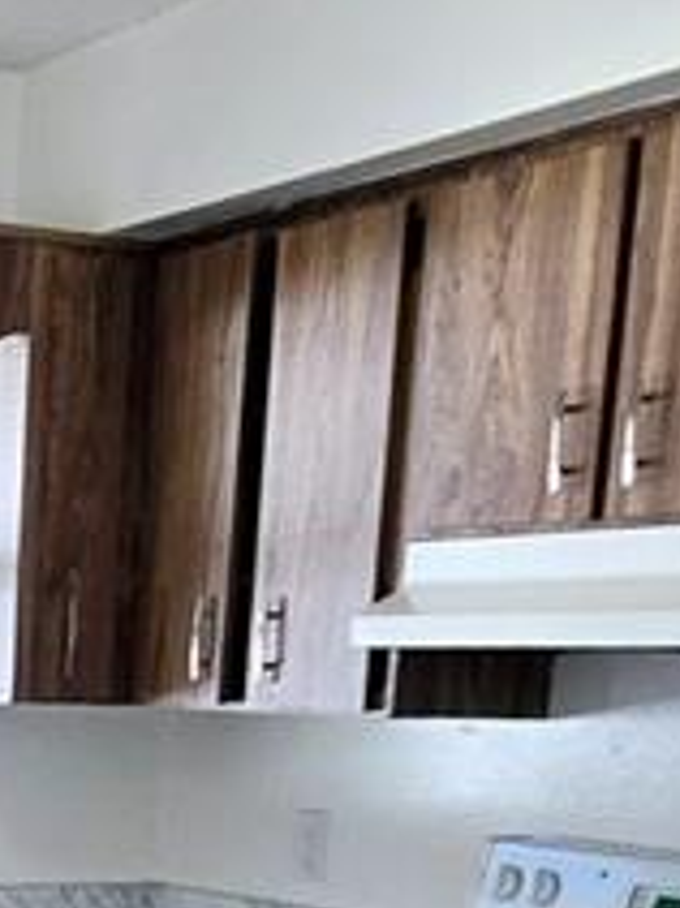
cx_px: -321
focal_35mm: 74
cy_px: 1153
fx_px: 1940
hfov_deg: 17.9
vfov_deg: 23.5
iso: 80
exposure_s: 1/120
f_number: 2.2
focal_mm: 2.2
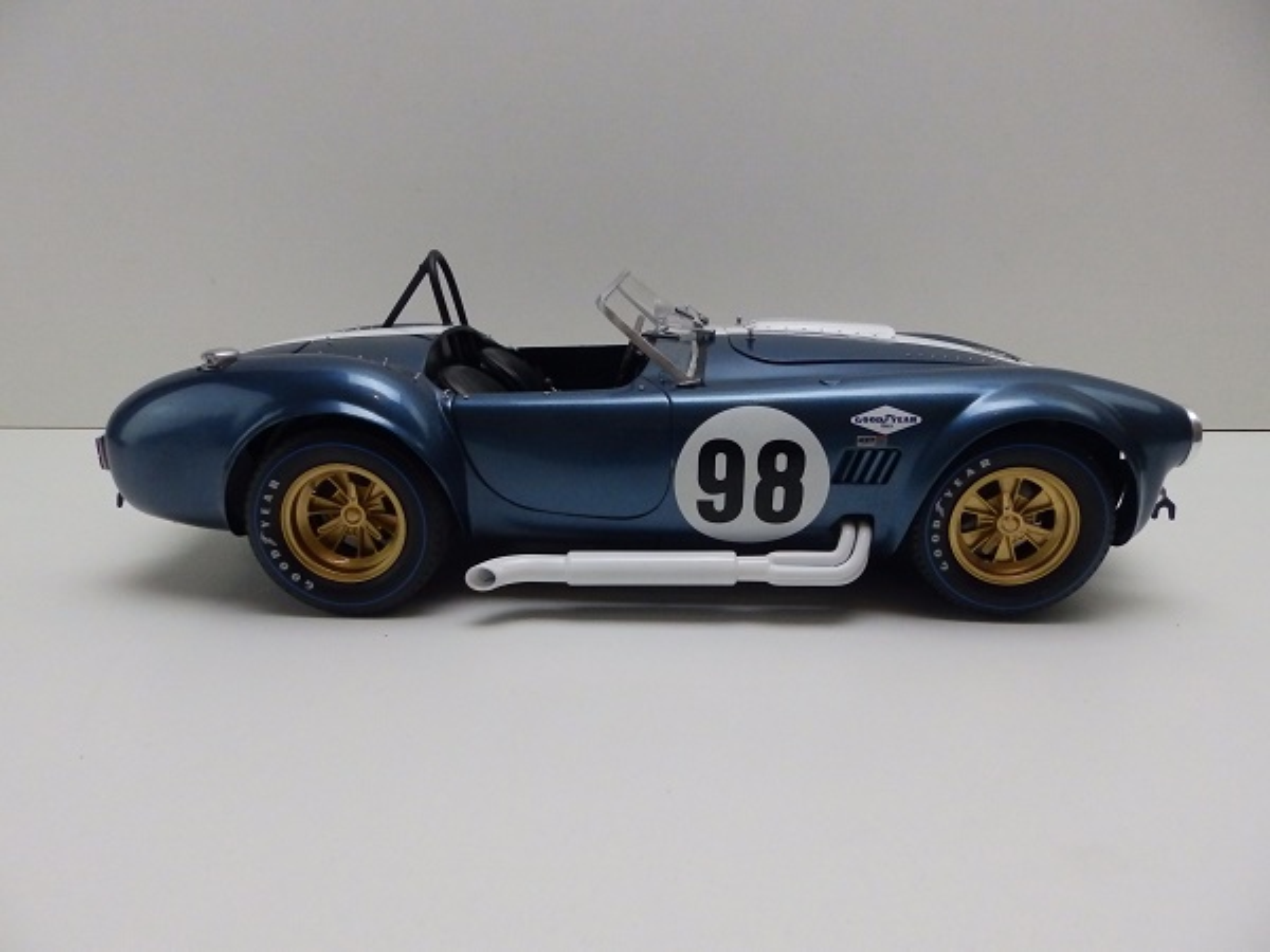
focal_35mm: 22
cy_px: 476
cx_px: 635
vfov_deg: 61.1
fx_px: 807
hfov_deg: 76.4
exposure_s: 1/500
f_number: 3.4
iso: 640
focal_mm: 4
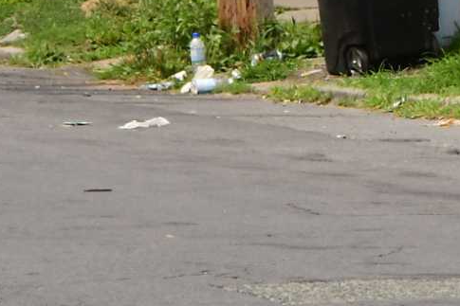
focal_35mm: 919
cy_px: -336
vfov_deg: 1.5
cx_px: 874
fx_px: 11740
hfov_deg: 2.2
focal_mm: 145
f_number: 16
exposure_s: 1/500
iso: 1600
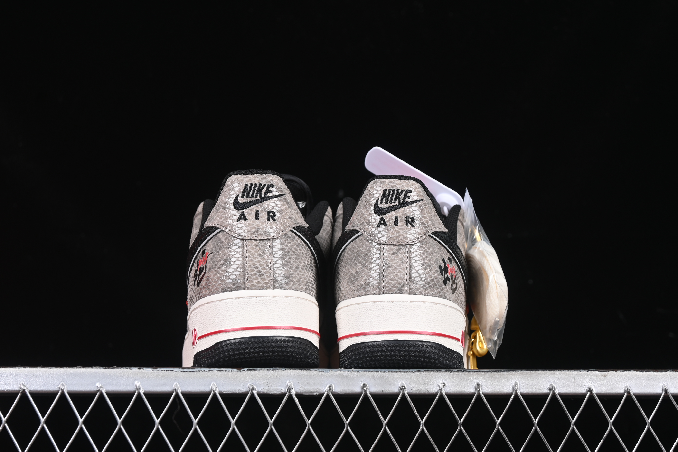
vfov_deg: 18.2
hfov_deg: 27.0
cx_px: 339
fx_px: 1412
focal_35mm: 75
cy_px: 226
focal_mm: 50
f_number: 7.1
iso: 160
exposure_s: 1/80
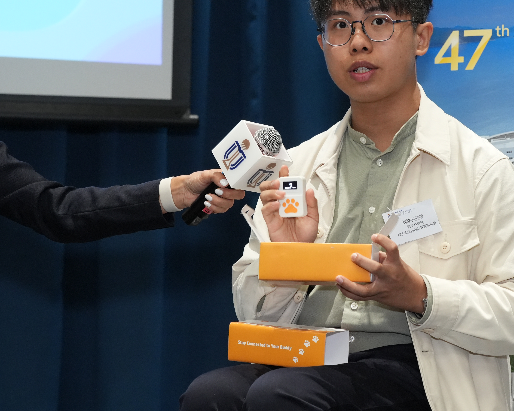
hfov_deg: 13.2
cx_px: 332
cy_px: 156
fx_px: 2221
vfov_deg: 10.6
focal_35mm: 146
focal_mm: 95
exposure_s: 1/100
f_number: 6.3
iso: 4000
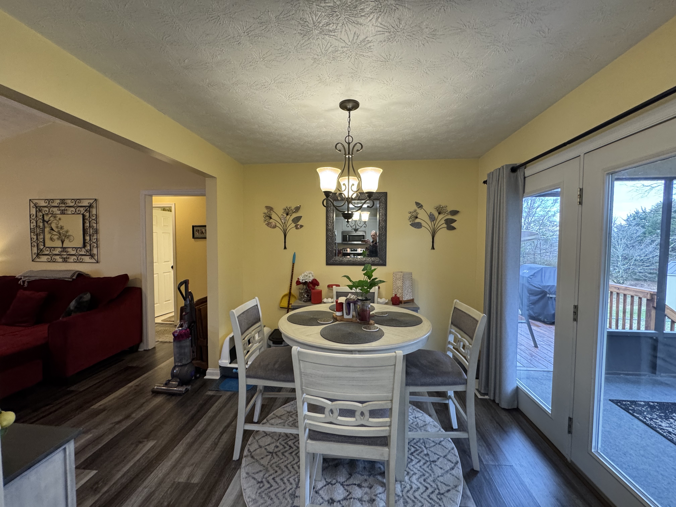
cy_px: 254
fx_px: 273
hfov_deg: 102.1
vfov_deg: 85.7
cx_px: 338
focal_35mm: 14
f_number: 2.2
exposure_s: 1/60
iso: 200
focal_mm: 2.22
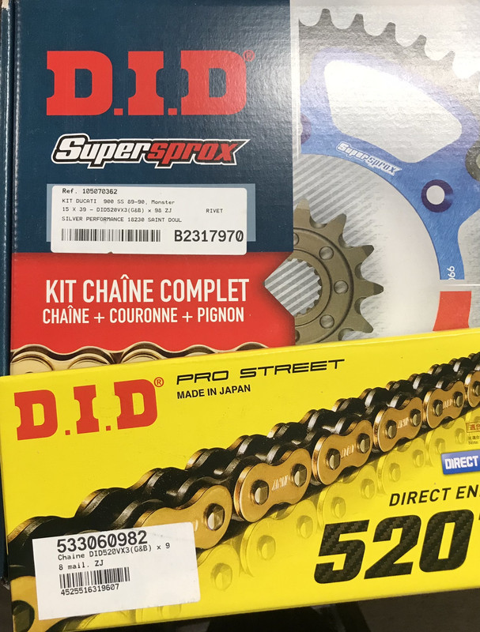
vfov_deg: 63.2
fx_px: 514
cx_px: 240
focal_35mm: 28
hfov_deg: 50.1
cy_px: 316
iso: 32
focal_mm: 3.99
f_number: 1.8
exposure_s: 1/33
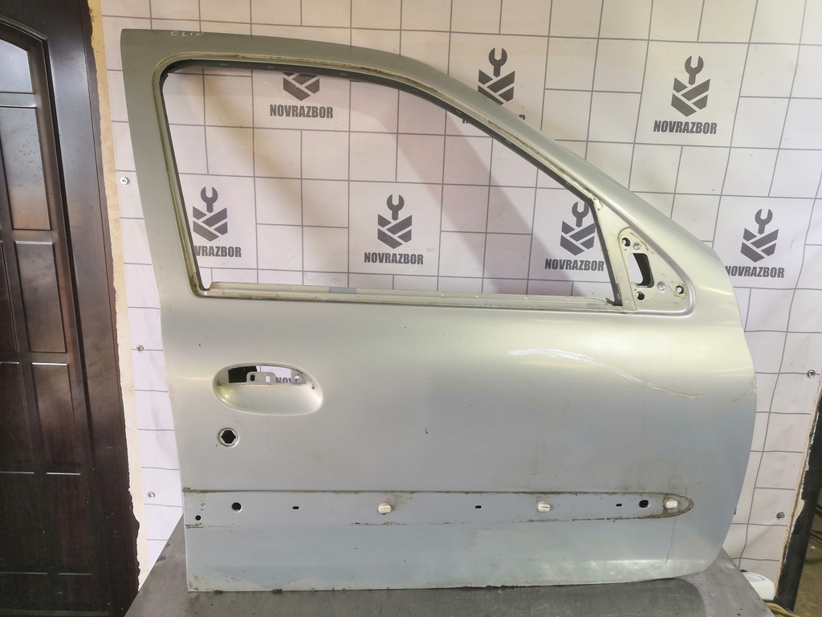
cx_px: 411
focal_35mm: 27
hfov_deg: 65.3
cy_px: 308
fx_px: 641
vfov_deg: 51.4
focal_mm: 3.95
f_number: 1.8
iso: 100
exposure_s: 1/50
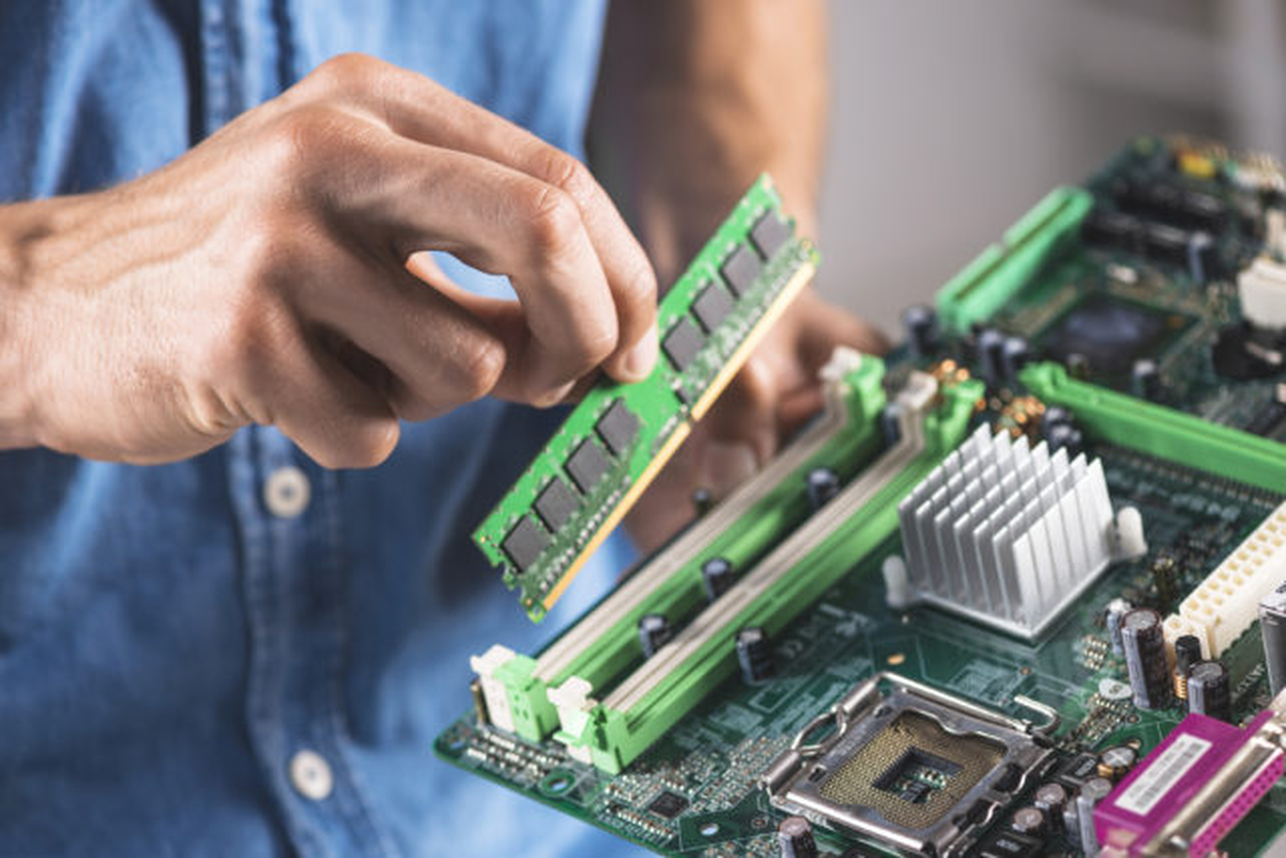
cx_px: 643
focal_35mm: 105
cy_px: 429
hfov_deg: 19.5
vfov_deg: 13.0
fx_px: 3751
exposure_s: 1/125
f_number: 5
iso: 125
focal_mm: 105
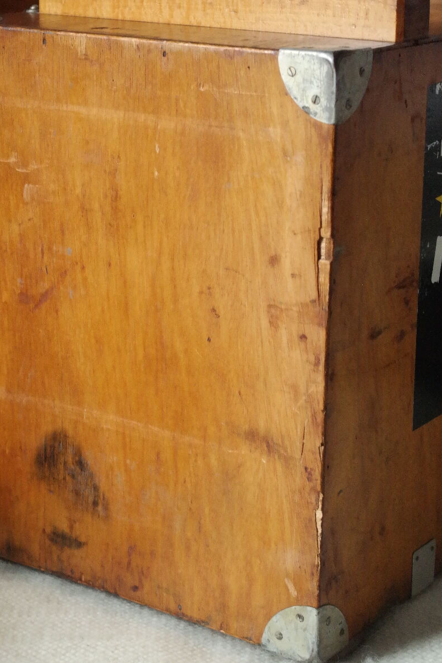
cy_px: 261
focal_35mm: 85
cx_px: 142
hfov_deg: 16.0
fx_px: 1565
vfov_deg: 23.9
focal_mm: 38
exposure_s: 1/30
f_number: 5.6
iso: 3200
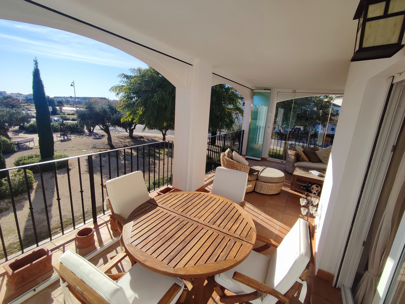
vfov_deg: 78.2
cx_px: 202
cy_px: 152
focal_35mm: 16
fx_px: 187
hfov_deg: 94.5
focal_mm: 1.65
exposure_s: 1/1508
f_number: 2.2
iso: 50
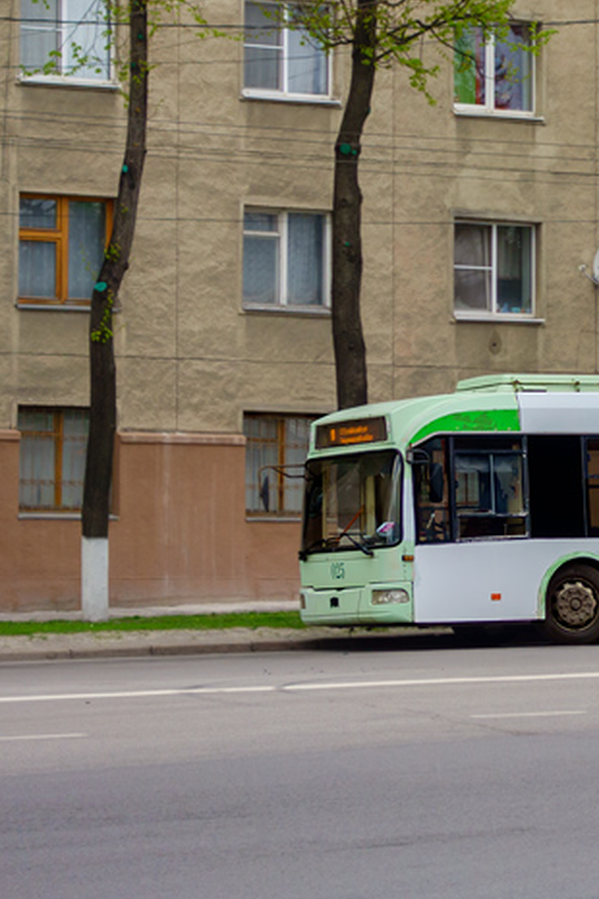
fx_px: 3669
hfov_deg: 8.9
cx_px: 1109
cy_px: 141
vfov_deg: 13.9
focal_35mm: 147
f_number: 4
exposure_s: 1/320
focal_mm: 21.08
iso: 80
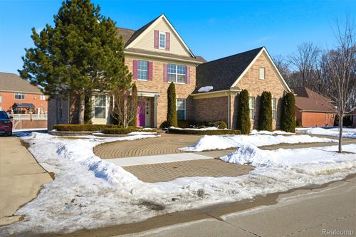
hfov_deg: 63.7
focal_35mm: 29
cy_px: 118
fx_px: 287
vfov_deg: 44.9
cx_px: 178
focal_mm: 29
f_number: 8
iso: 250
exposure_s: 1/8000
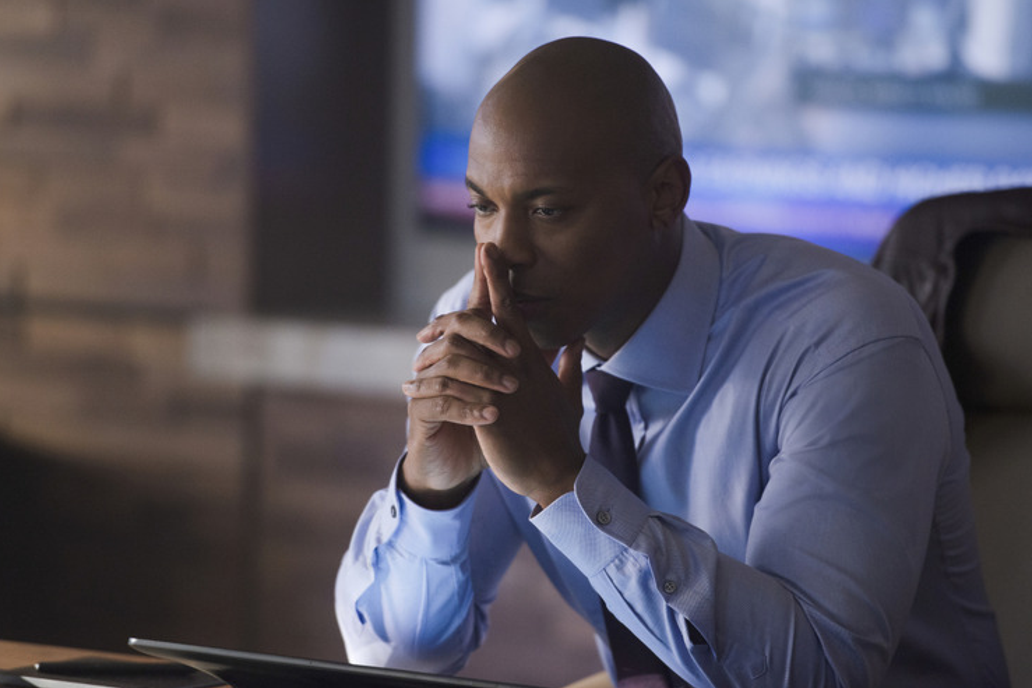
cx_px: 514
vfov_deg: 6.5
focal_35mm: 211
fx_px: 6049
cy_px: 327
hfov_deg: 9.8
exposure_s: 1/125
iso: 1600
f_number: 2.8
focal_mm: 200
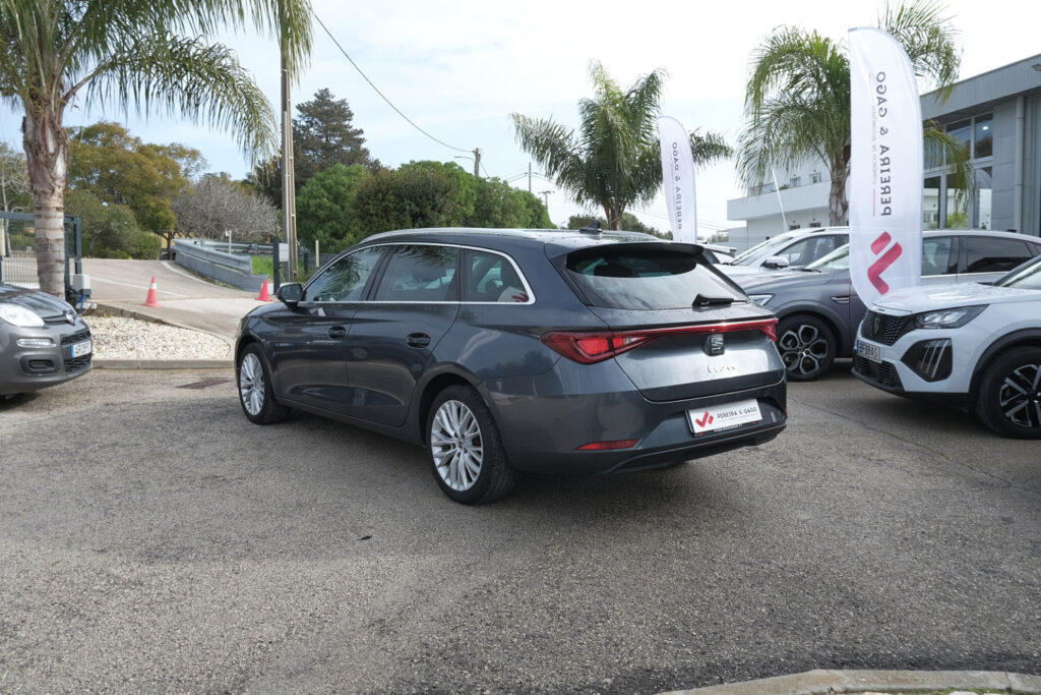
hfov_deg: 61.9
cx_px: 520
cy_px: 348
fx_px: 868
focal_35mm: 30
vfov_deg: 43.6
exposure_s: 1/100
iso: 160
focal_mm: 19.7
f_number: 9
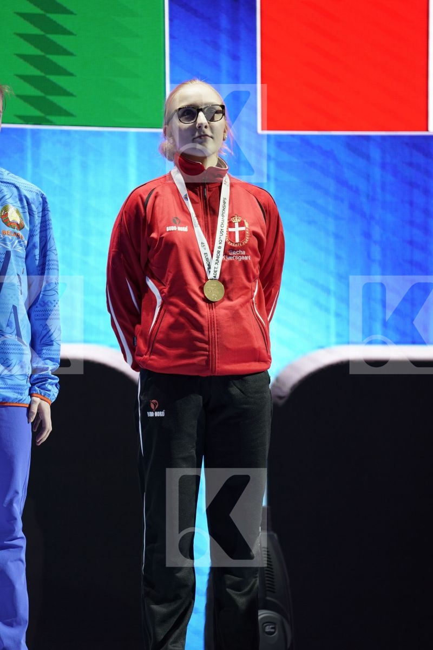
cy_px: 325
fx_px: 3608
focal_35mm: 200
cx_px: 216
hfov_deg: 6.9
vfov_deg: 10.3
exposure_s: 1/250
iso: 640
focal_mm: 200
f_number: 2.8
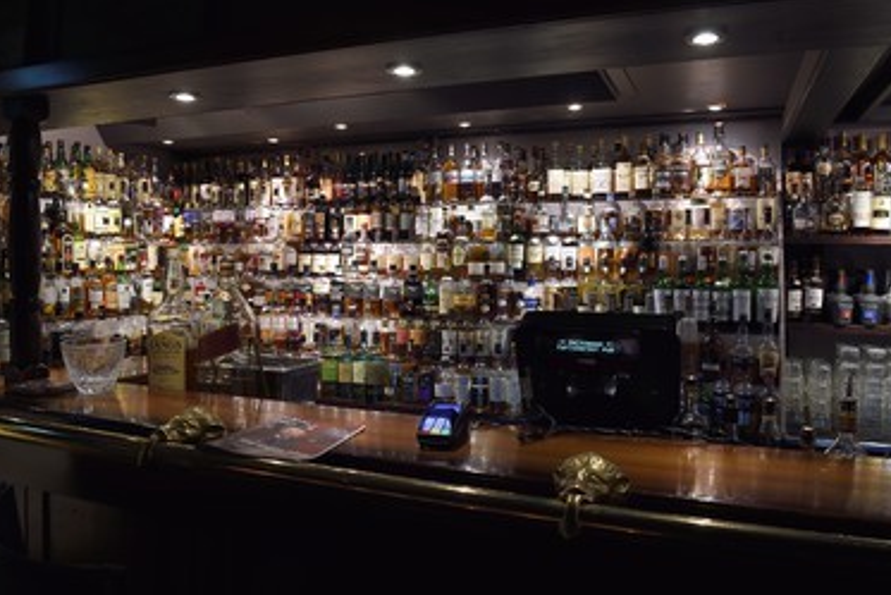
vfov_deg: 48.0
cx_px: 456
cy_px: 289
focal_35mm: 27
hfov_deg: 67.4
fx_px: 668
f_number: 5.6
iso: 1000
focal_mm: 24
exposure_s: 1/6
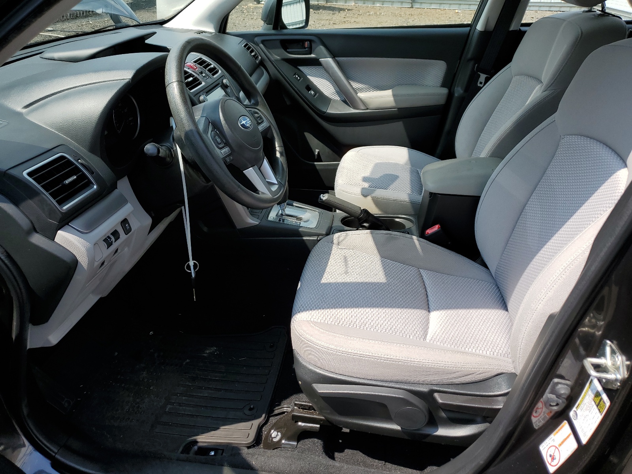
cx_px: 316
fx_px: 475
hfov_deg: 67.3
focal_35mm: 26
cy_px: 237
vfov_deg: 53.1
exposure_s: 1/1429
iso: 50
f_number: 1.5
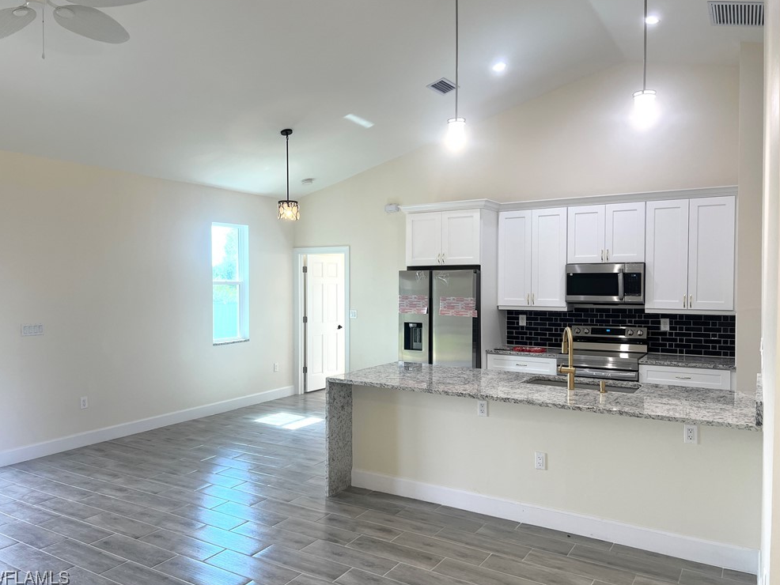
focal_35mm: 27
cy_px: 292
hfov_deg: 65.3
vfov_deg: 51.4
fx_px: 609
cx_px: 377
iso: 64
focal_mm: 5.7
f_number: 1.5
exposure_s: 1/139
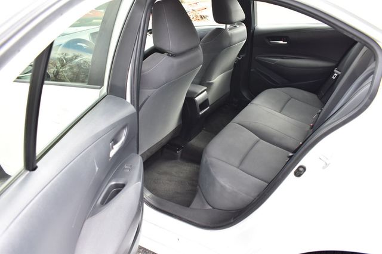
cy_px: 127
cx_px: 191
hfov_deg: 67.4
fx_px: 286
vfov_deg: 47.9
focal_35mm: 27
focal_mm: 18
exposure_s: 1/125
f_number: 5.6
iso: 450
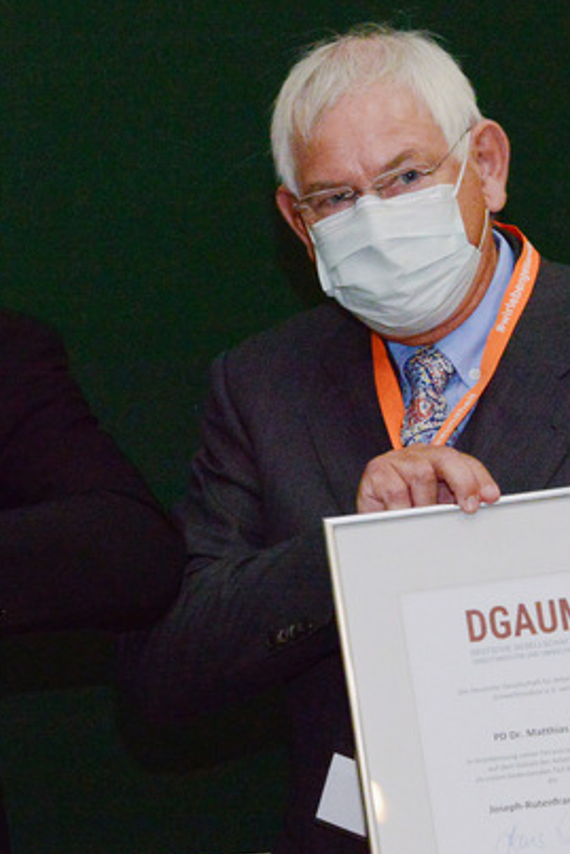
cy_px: 445
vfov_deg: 11.2
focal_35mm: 184
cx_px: 250
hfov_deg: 7.5
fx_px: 4366
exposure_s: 1/160
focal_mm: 85
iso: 10159
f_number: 7.1
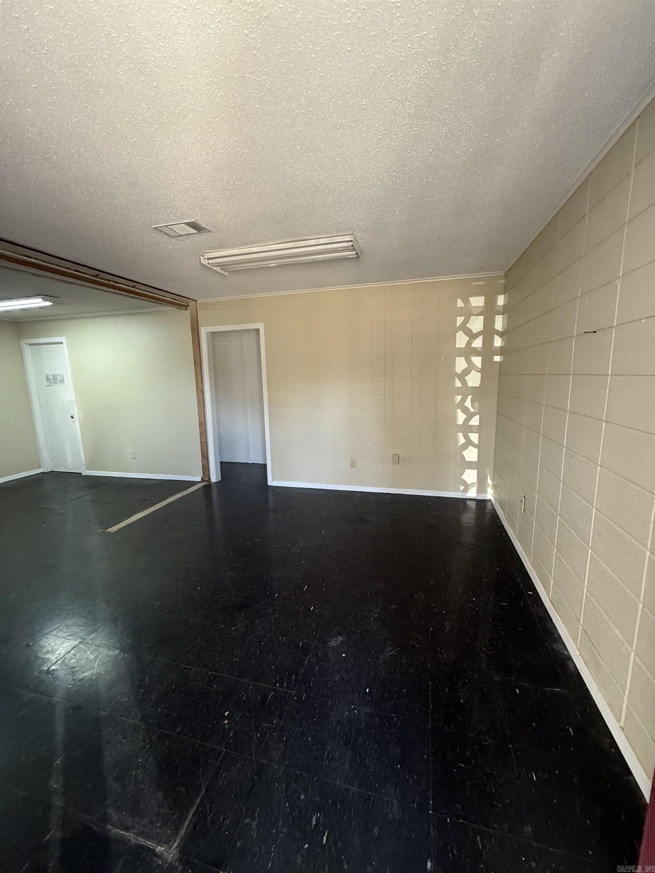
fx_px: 353
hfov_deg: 85.7
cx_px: 328
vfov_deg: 102.1
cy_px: 436
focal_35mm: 14
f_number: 2.2
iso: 250
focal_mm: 2.22
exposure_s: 1/60
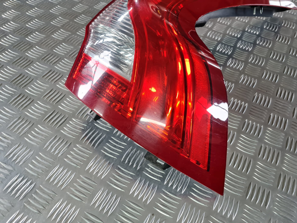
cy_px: 112
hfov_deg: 67.3
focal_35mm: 26
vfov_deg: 53.1
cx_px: 148
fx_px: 223
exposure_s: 1/50
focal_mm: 5.4
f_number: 1.8
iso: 320
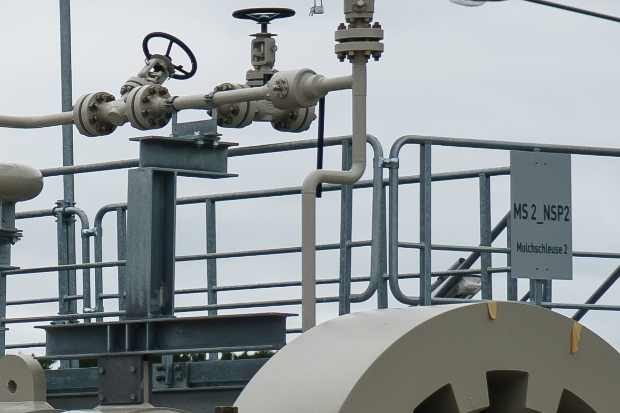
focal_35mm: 265
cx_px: -646
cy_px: 392
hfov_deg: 7.4
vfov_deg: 5.2
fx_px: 4564
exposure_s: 1/500
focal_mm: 52
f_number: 2.8
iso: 100
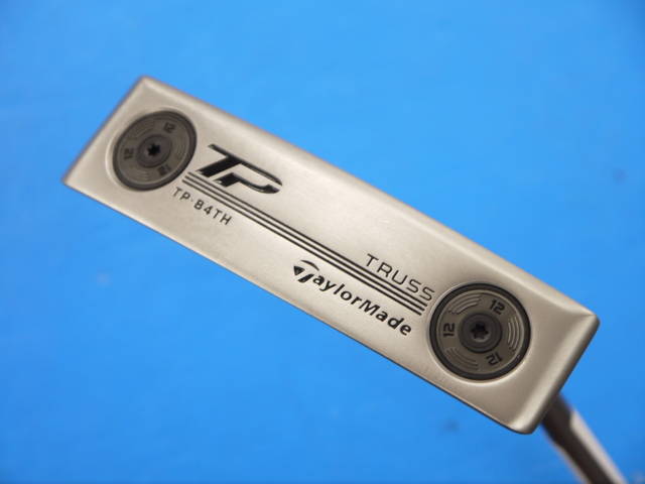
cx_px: 322
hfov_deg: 25.0
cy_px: 242
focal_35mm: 78
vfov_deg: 18.9
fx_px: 1453
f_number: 5.5
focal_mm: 39
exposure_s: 1/80
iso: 400
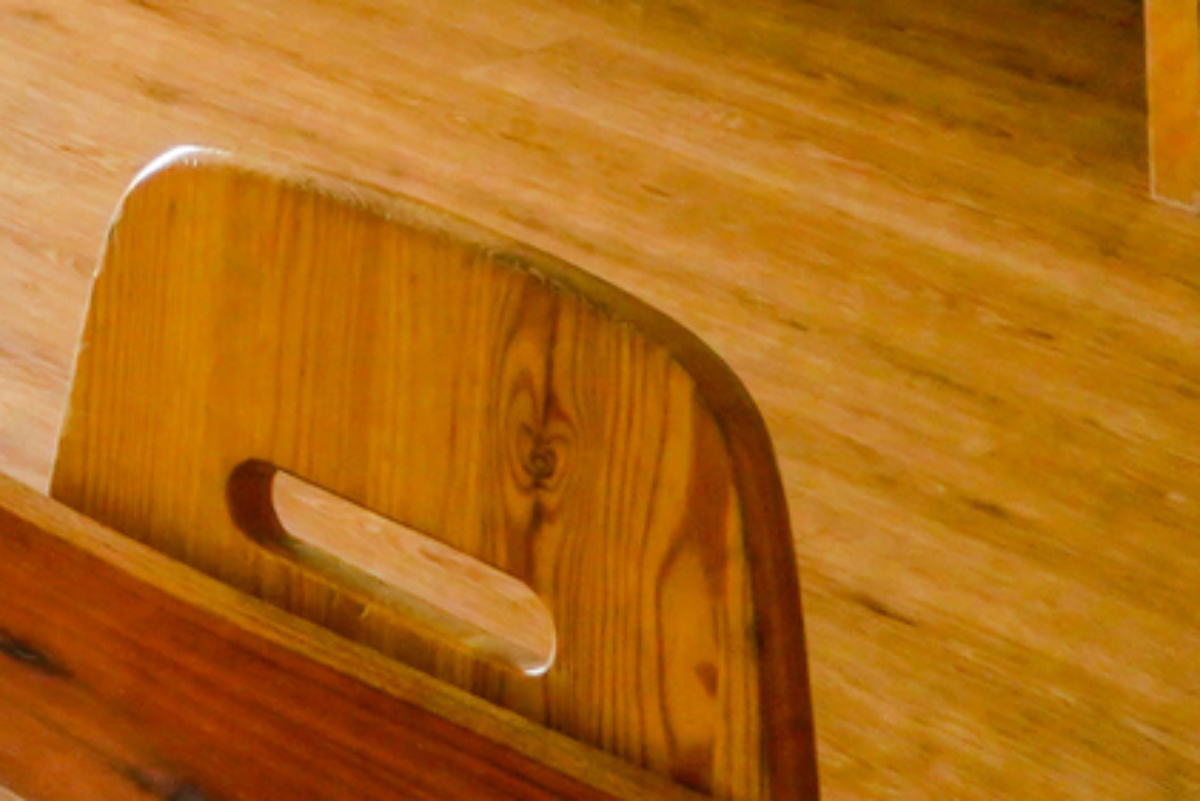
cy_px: -1471
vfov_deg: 9.7
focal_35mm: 114
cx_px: -1824
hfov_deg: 12.9
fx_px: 3801
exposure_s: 1/8
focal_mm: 20
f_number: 22
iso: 800
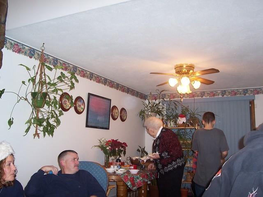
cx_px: 132
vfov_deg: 38.7
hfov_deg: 50.1
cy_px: 98
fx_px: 281
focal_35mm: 37
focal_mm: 5.6
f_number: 2.8
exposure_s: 1/60
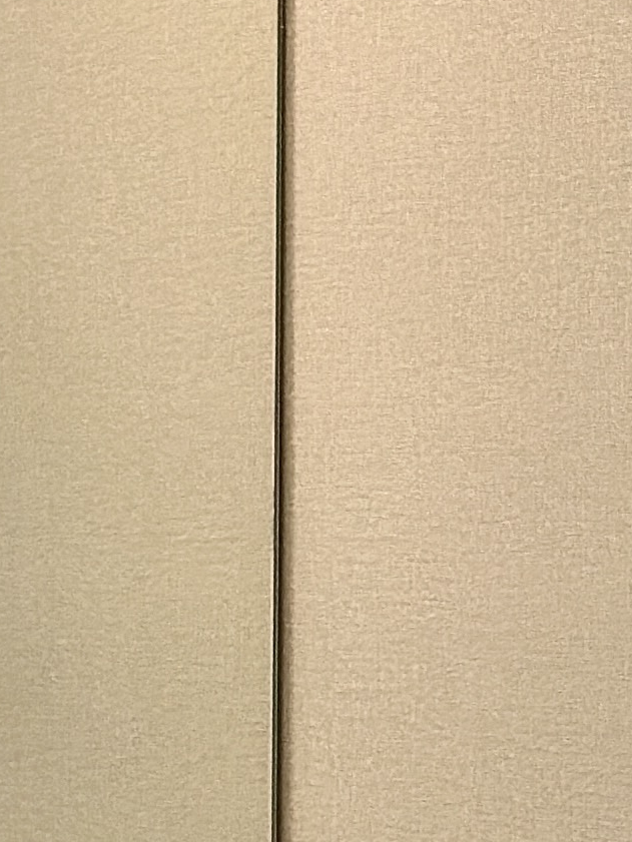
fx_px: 5598
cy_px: 802
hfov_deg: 6.4
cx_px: 13
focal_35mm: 230
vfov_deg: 8.6
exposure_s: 1/53
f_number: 1.78
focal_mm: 6.86
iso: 400
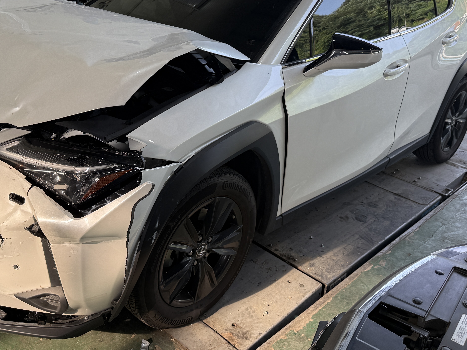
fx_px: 499
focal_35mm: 37
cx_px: 200
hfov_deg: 50.0
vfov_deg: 37.8
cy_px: 91
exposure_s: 1/470
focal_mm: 6.76
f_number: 1.78
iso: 100
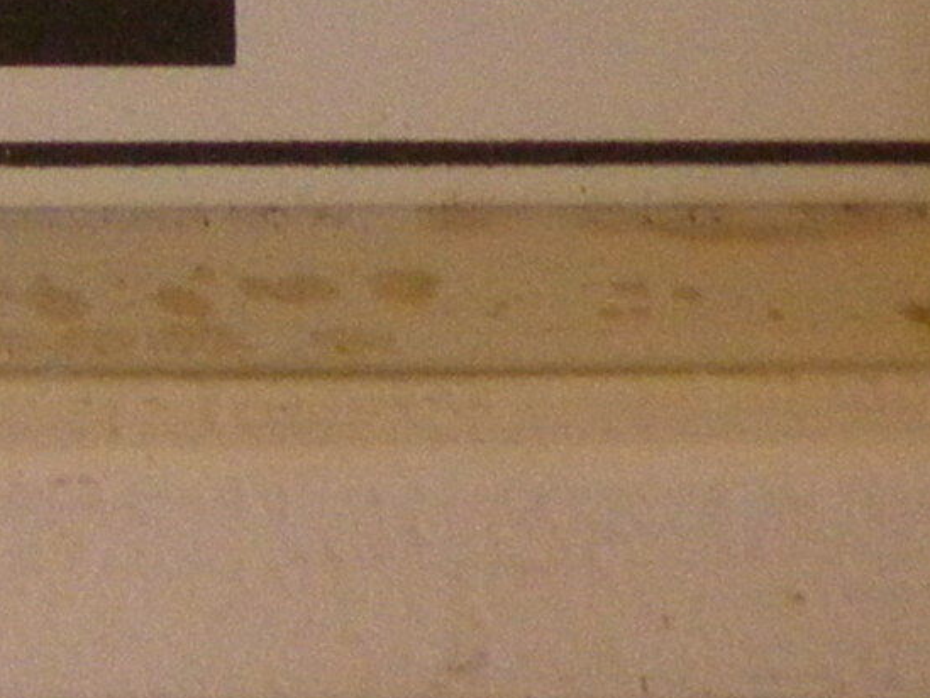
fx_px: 5482
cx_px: -1006
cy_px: -1804
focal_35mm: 204
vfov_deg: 6.3
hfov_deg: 9.1
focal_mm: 4.9
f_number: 2.6
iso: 160
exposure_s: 1/60
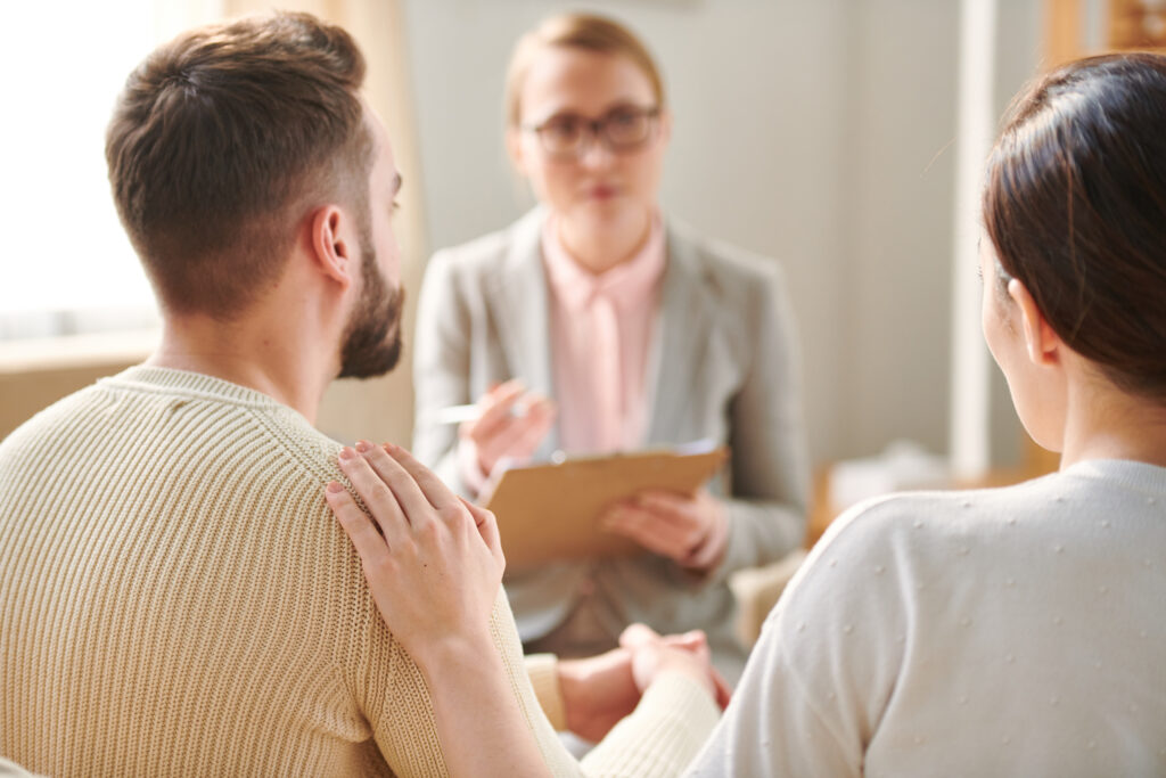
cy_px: 389
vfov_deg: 19.5
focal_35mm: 70
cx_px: 583
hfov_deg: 28.8
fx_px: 2267
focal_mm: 70
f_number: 2.8
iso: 500
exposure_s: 1/200
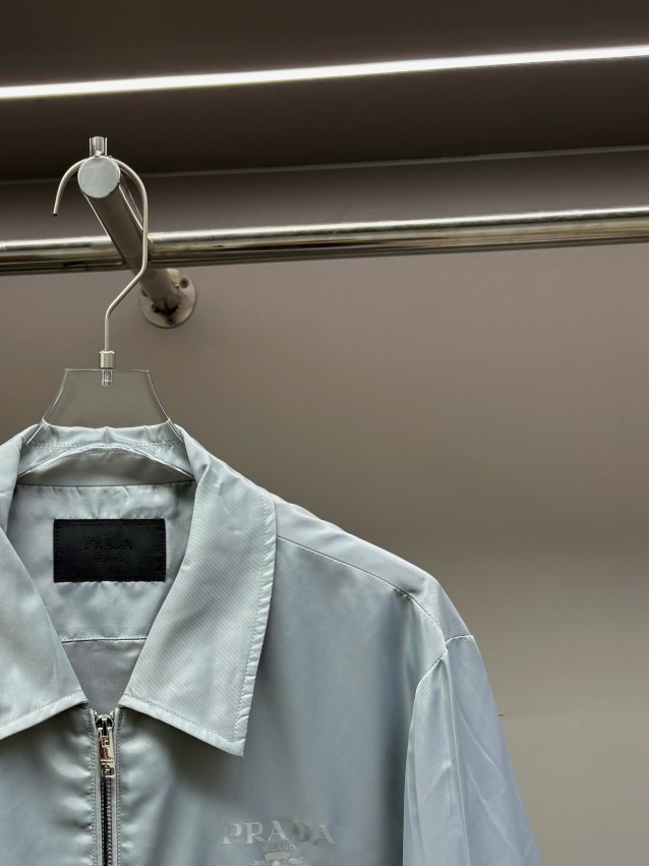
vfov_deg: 42.2
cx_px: 121
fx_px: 1100
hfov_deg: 31.9
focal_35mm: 44
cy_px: 596
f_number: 1.6
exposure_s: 1/100
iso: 50
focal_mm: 5.96
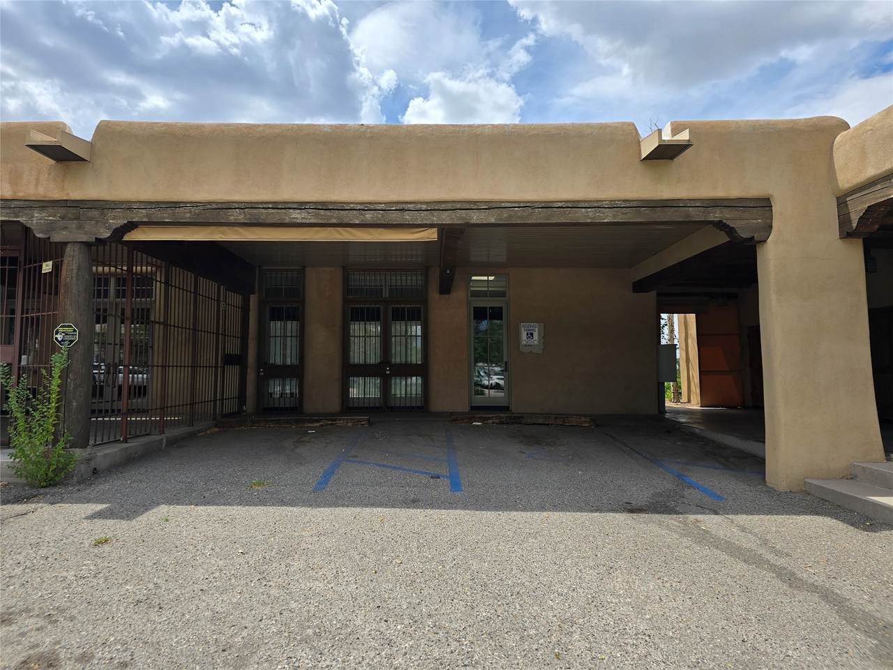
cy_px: 335
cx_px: 446
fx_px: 593
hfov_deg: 73.9
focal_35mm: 23
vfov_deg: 58.9
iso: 12
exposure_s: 1/1016
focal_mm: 6.3
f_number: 1.7
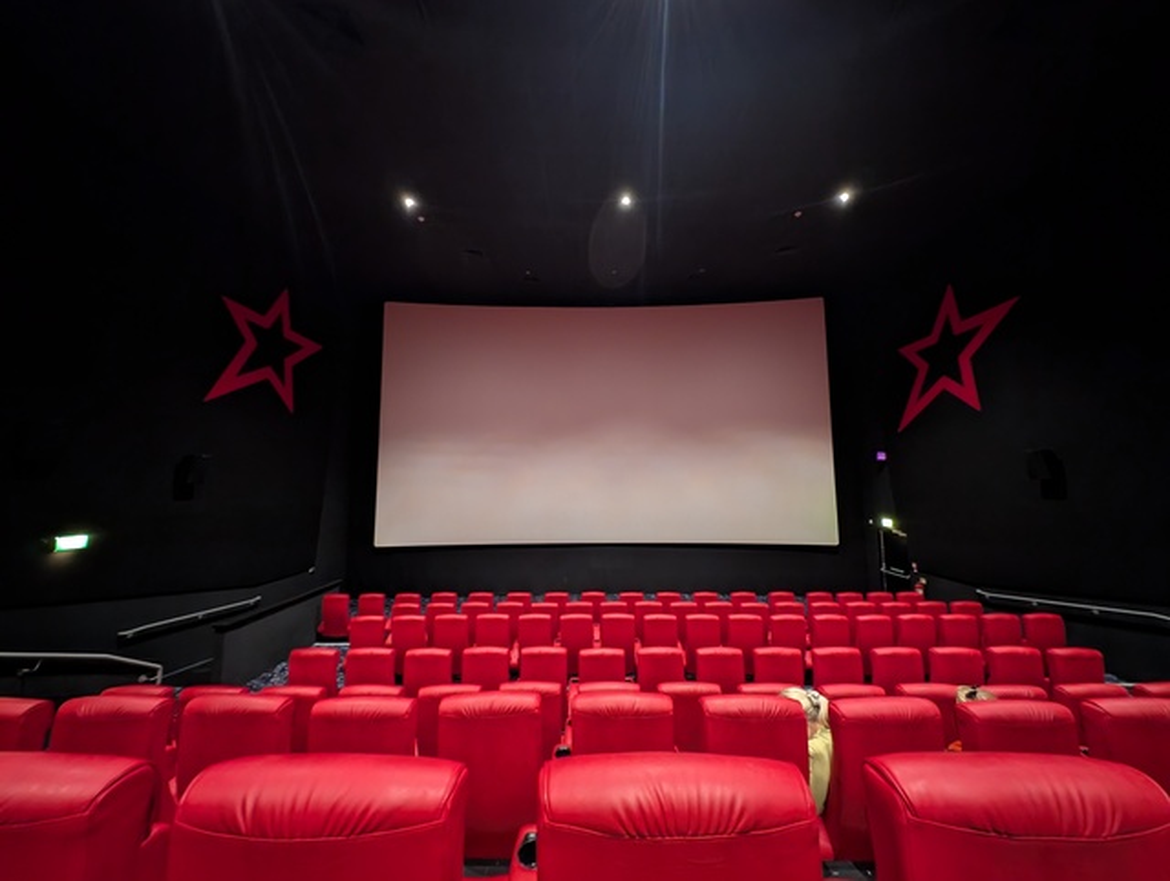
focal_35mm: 12
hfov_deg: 110.5
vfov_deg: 94.6
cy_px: 440
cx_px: 585
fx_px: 406
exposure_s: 1/4.12
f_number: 1.95
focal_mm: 2.23
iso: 991
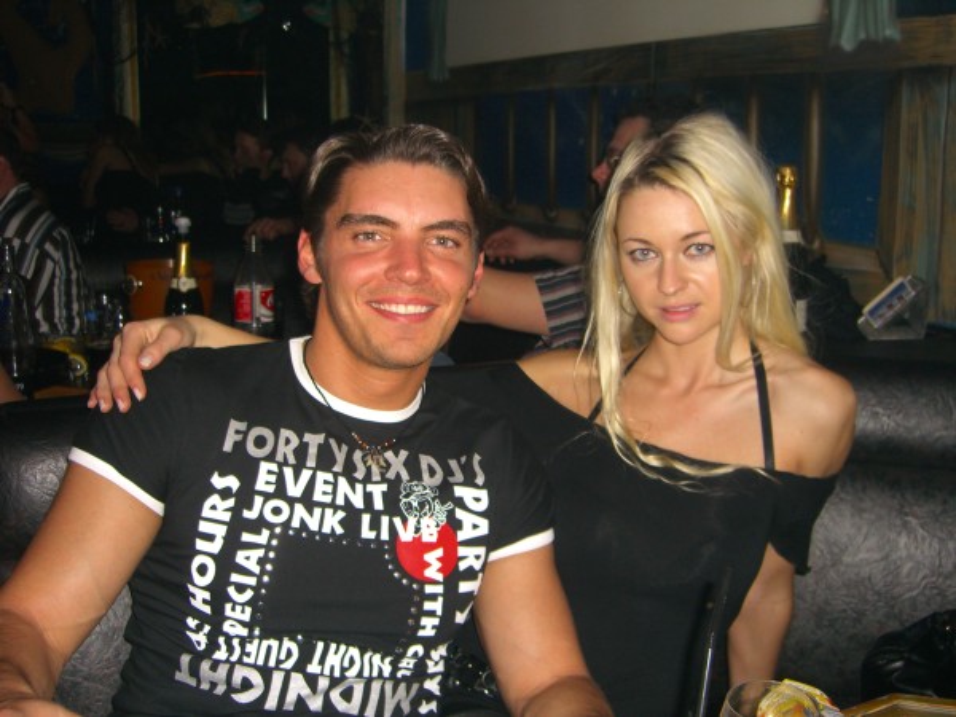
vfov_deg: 37.7
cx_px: 478
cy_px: 358
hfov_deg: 49.0
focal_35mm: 38
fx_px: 1049
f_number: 2.8
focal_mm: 7.9
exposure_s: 1/60
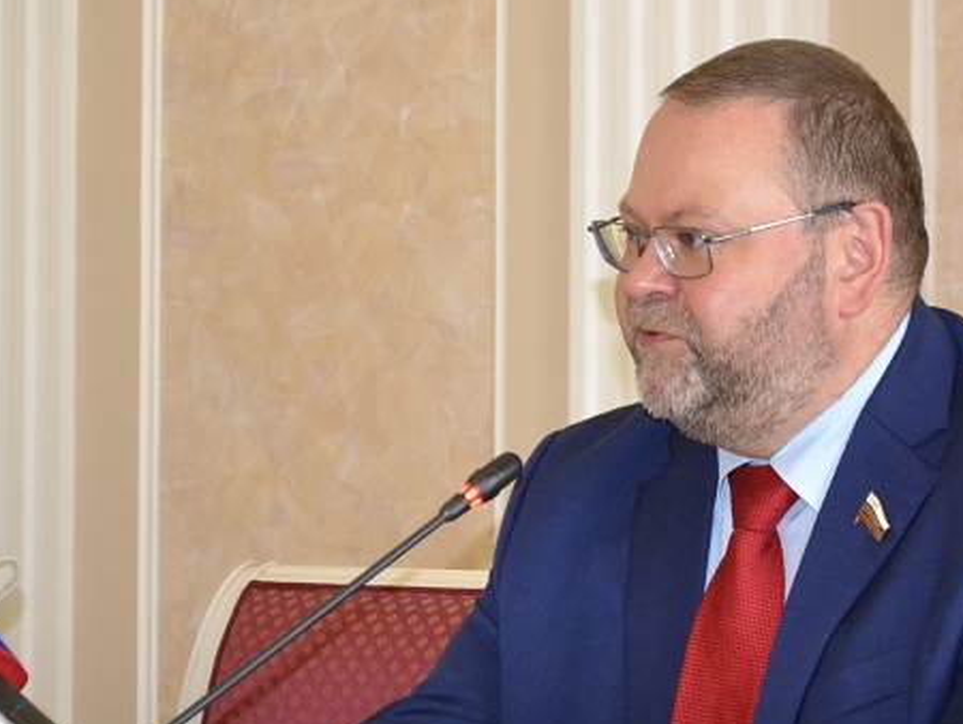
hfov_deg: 11.2
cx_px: 676
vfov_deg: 8.4
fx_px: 4901
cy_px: 302
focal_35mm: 176
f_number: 5.6
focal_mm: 55
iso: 2500
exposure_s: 1/60
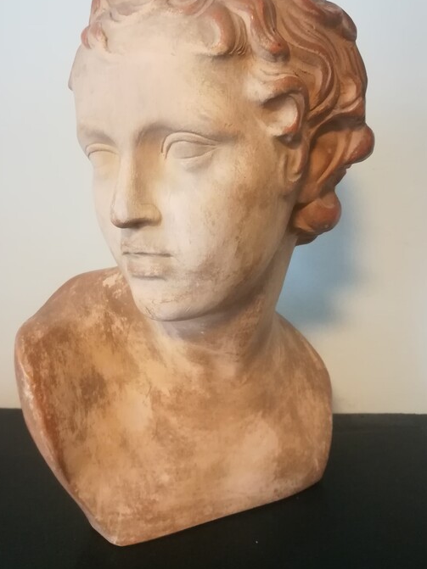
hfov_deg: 45.3
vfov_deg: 58.0
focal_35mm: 31
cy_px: 232
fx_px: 510
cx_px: 181
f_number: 2.2
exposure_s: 1/20
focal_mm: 3.83
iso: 500
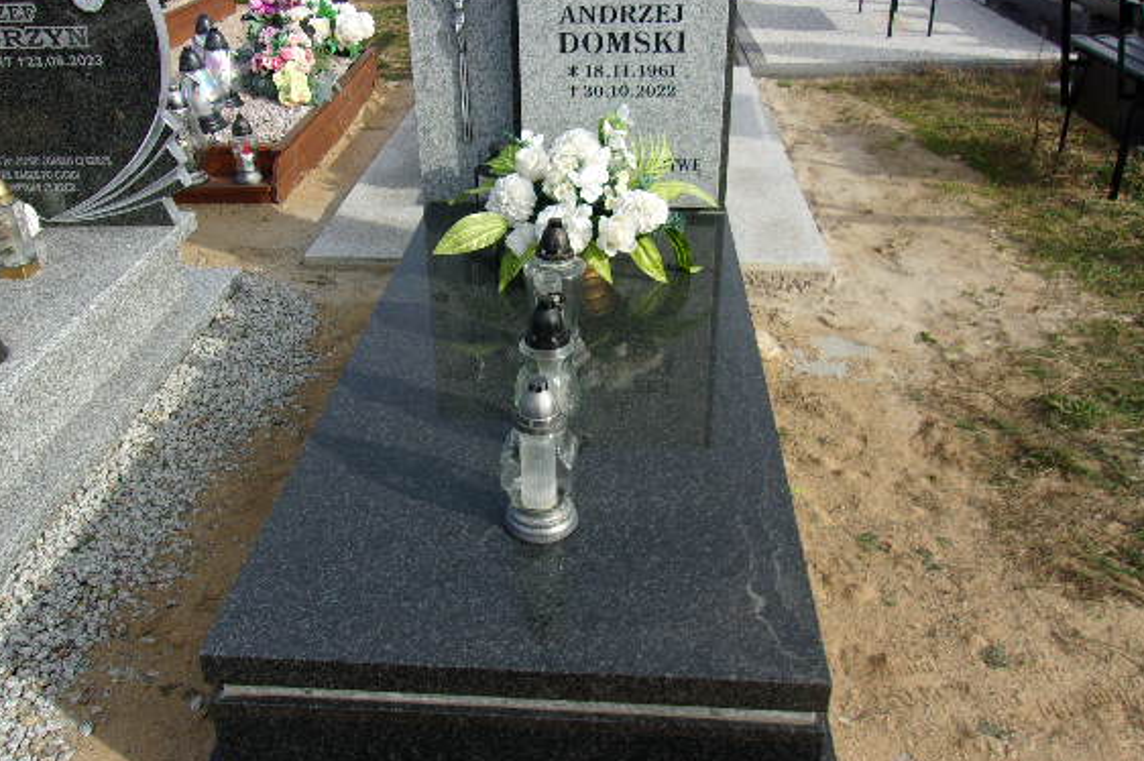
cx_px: 533
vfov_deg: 40.9
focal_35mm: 32
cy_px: 313
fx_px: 1016
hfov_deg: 58.7
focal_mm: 4.9
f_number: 10.4
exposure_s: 1/75
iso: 80
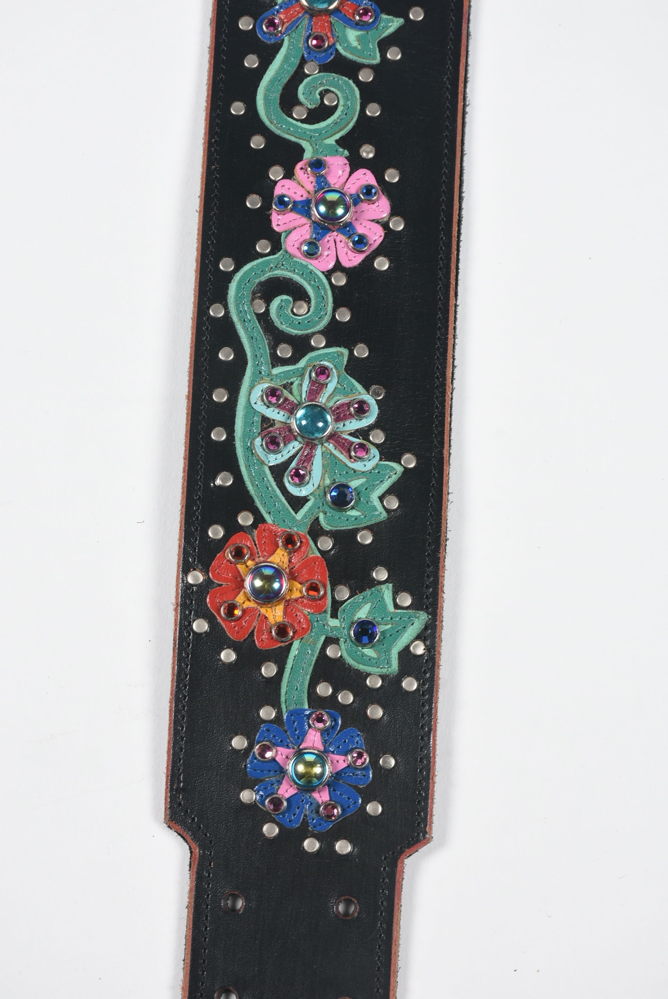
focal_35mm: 99
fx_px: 2750
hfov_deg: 13.8
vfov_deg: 20.6
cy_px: 500
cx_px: 334
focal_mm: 66
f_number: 11
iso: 200
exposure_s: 1/125
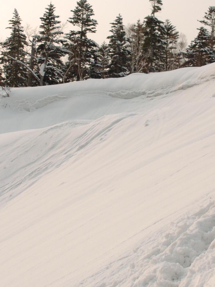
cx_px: 138
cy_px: 109
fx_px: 671
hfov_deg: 18.2
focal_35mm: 81
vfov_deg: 24.1
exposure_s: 1/800
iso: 200
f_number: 7.6
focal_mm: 24
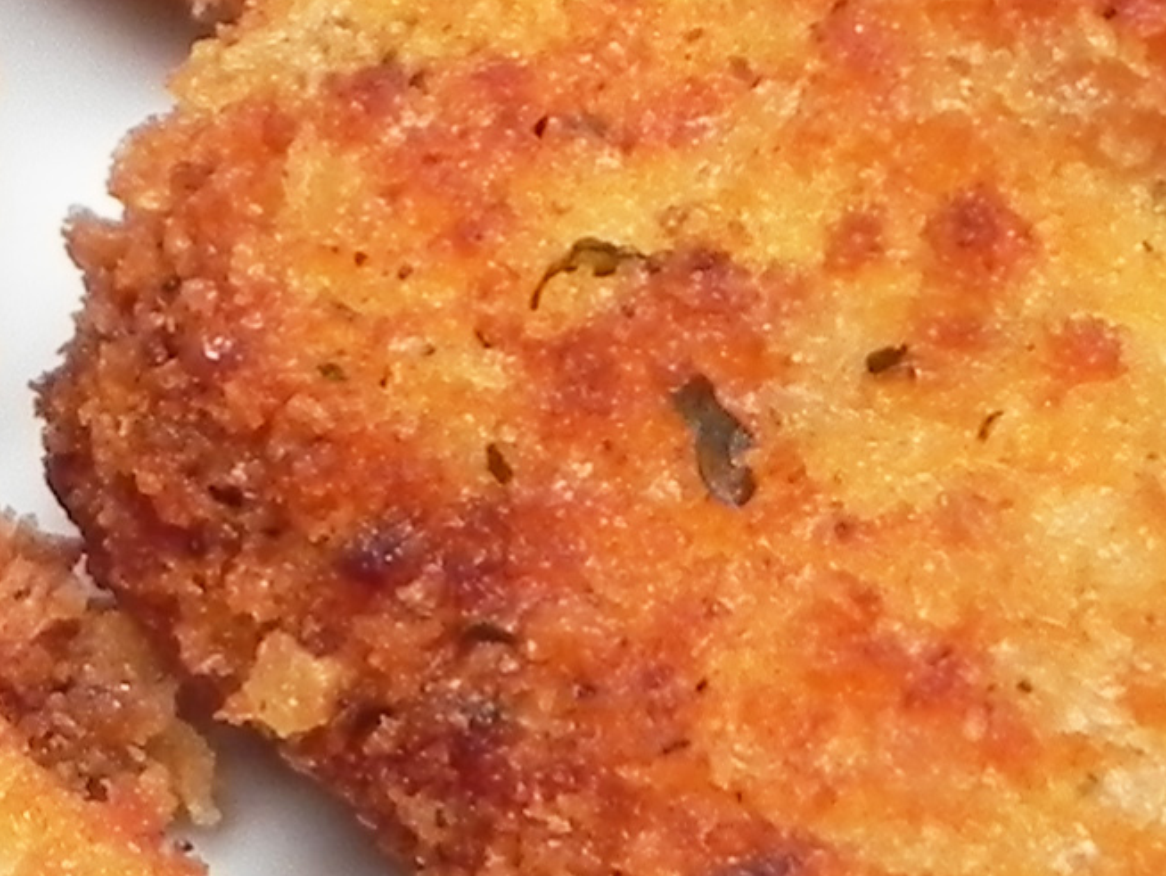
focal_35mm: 184
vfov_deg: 8.1
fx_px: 6200
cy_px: 437
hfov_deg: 10.1
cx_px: -989
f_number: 2.8
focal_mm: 5.9
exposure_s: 1/32
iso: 160
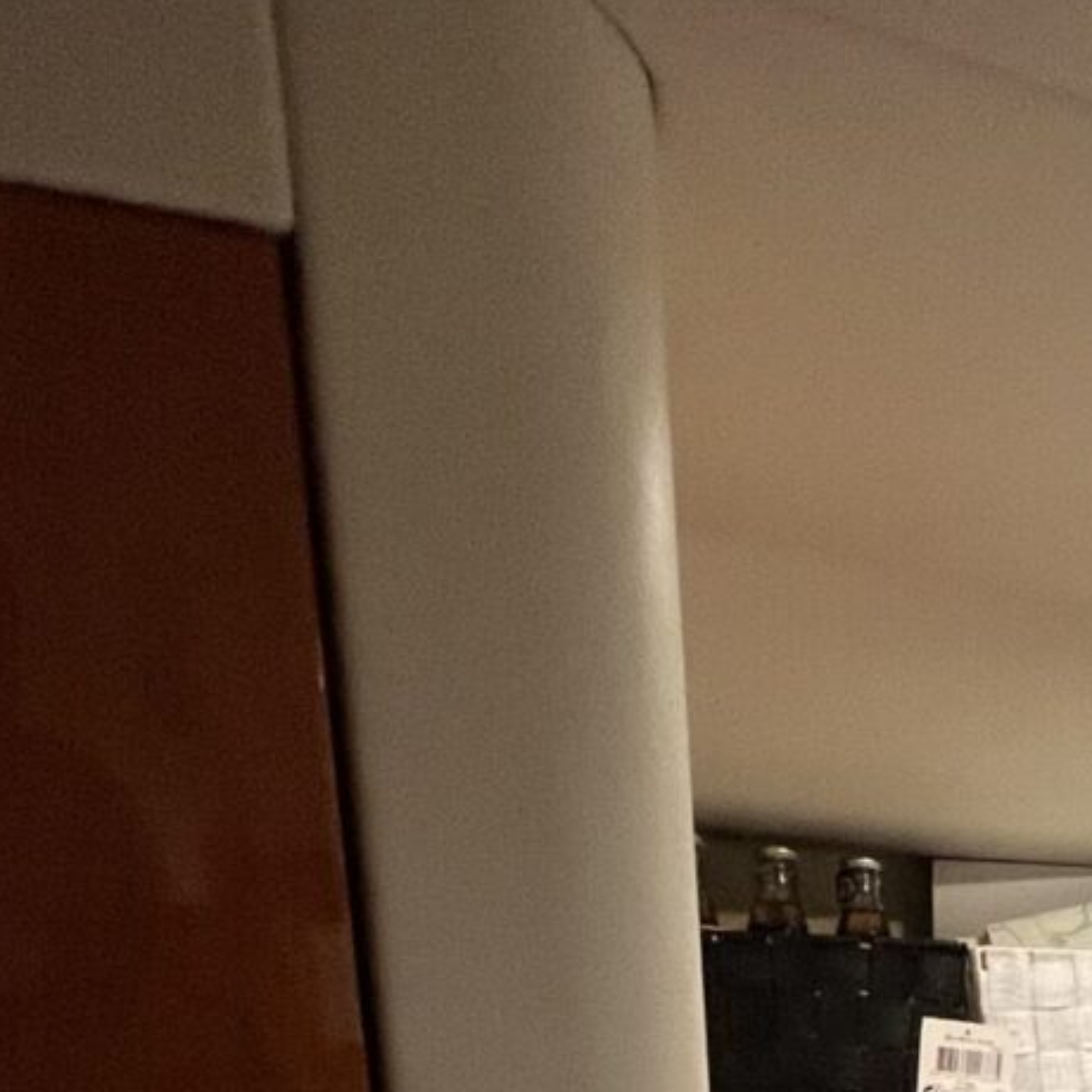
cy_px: 1581
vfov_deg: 26.2
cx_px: 1244
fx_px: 1785
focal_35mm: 50
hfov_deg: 30.0
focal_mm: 1.57
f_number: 1.8
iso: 250
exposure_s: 1/99
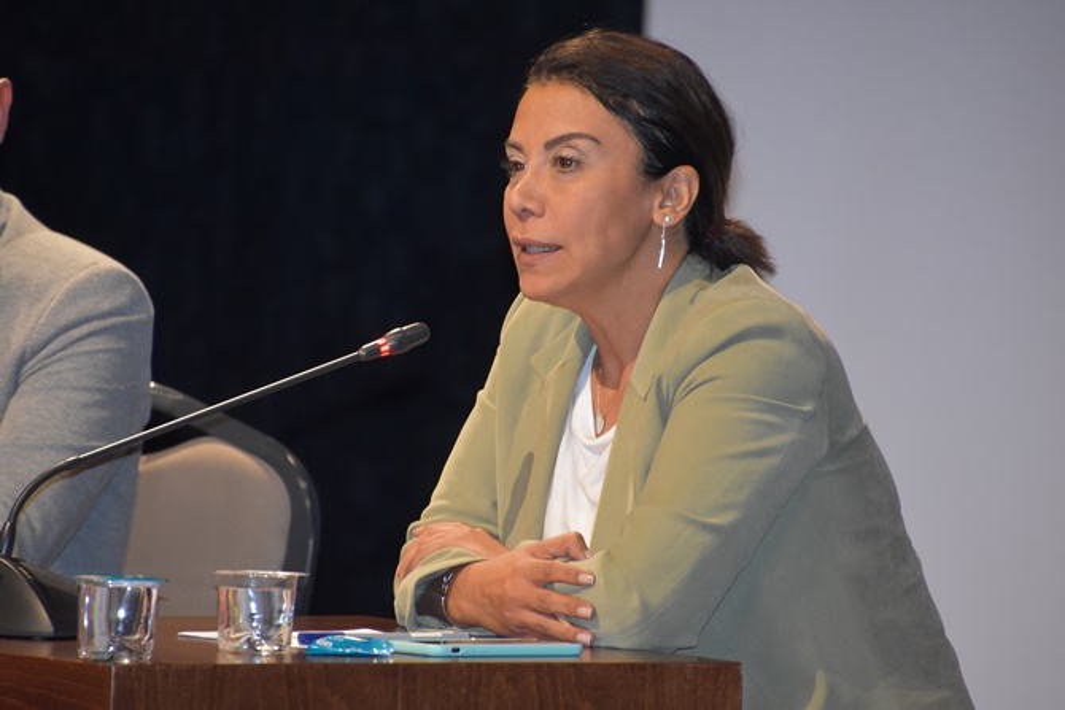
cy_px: 355
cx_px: 532
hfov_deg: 4.9
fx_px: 12427
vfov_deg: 3.3
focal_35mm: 420
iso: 2000
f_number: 6.3
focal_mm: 280
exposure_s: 1/60
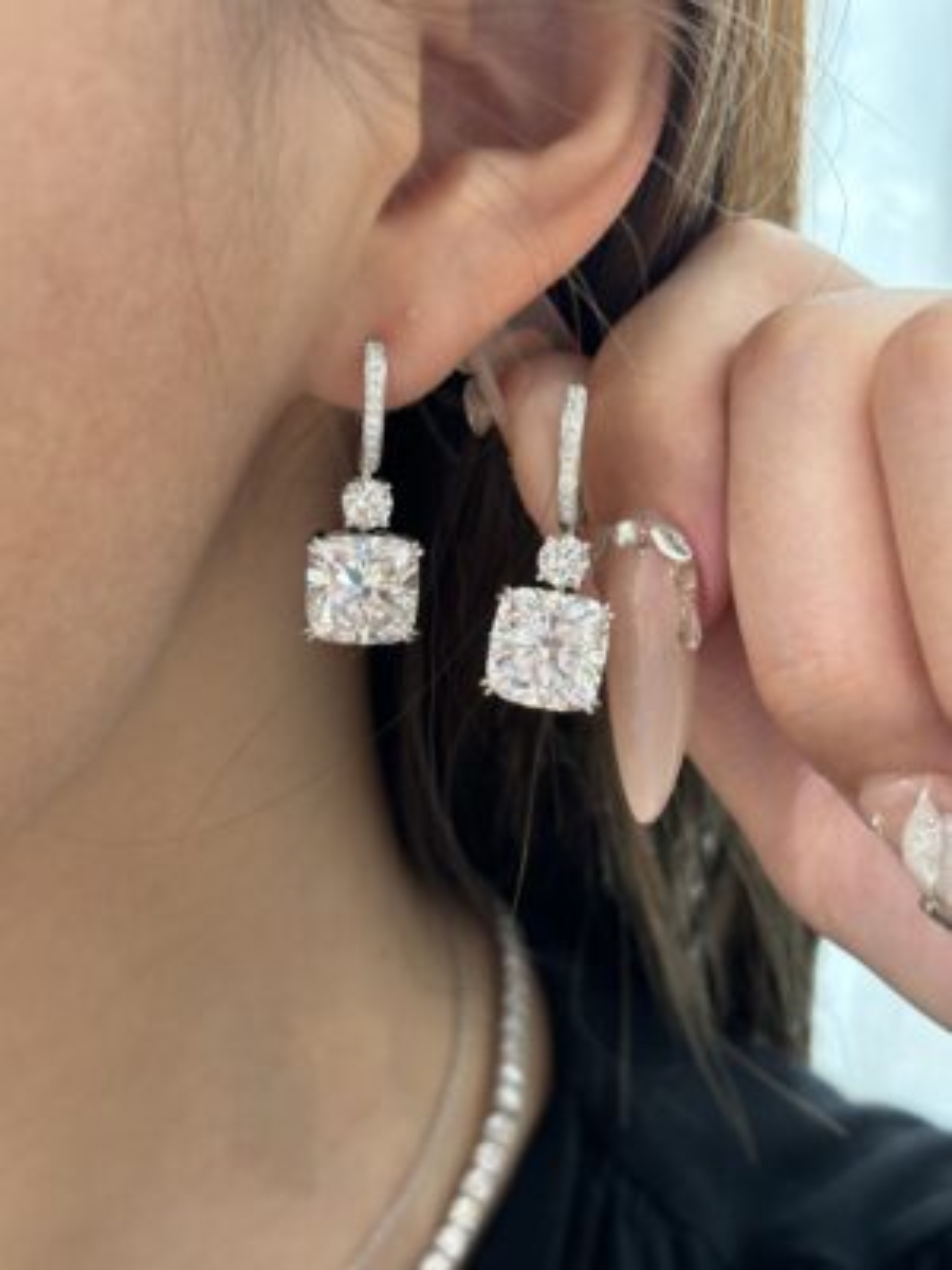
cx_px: 476
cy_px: 635
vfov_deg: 36.8
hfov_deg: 28.0
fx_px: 1907
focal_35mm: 52
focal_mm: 5.96
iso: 64
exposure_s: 1/50
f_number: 1.6
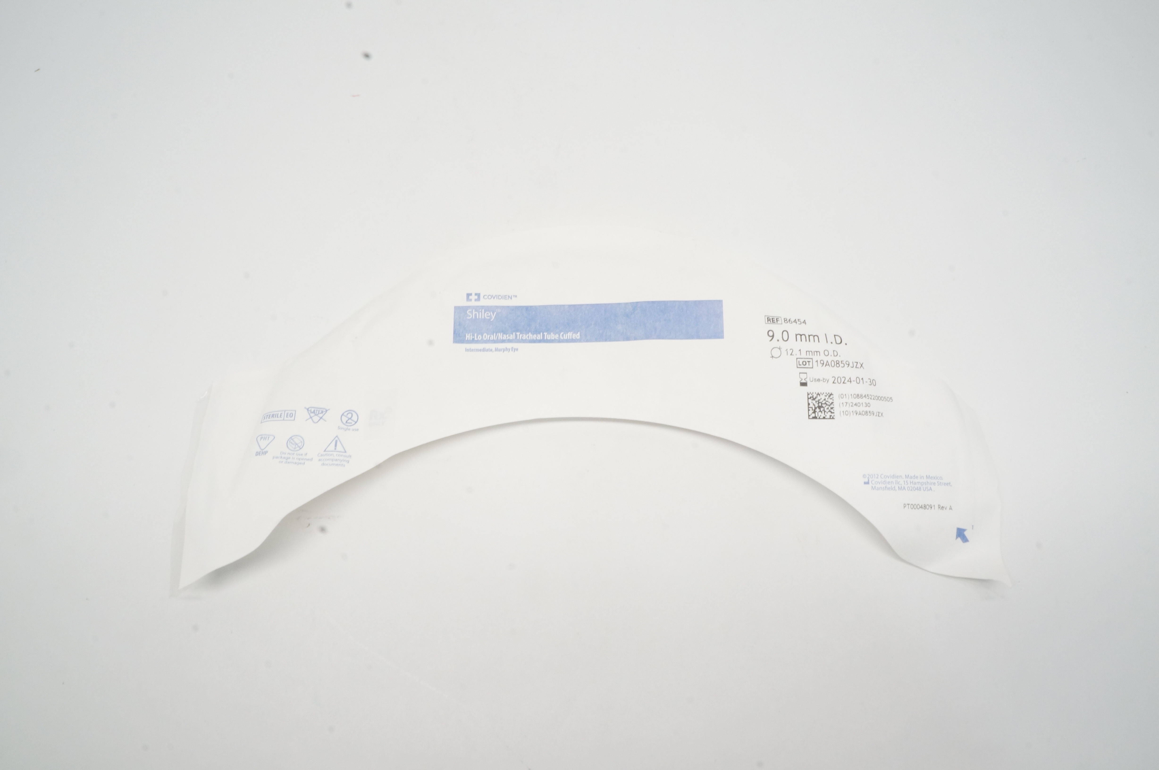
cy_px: 385
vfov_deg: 47.8
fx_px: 868
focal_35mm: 27
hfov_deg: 67.4
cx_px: 580
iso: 800
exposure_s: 1/6
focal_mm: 18
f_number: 22
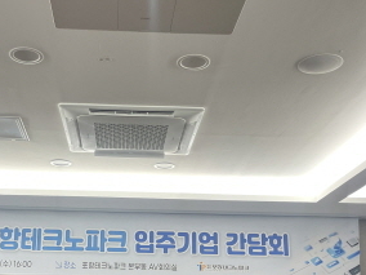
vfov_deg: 26.1
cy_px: 217
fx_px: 582
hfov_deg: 34.6
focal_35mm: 55
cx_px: 124
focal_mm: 4.2
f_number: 1.6
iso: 80
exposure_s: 1/60
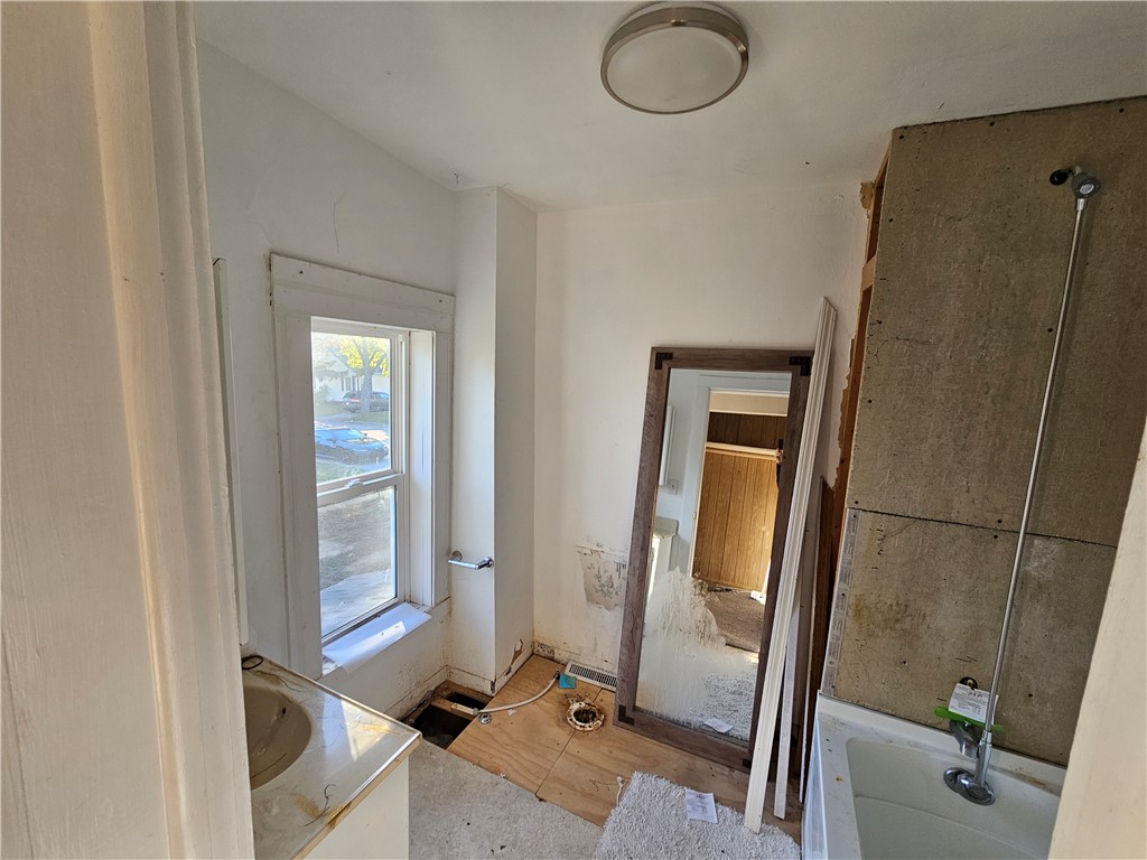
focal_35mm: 13
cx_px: 574
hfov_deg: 106.2
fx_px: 431
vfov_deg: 89.9
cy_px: 430
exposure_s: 1/77.4
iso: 80
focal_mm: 2.2
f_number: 2.2
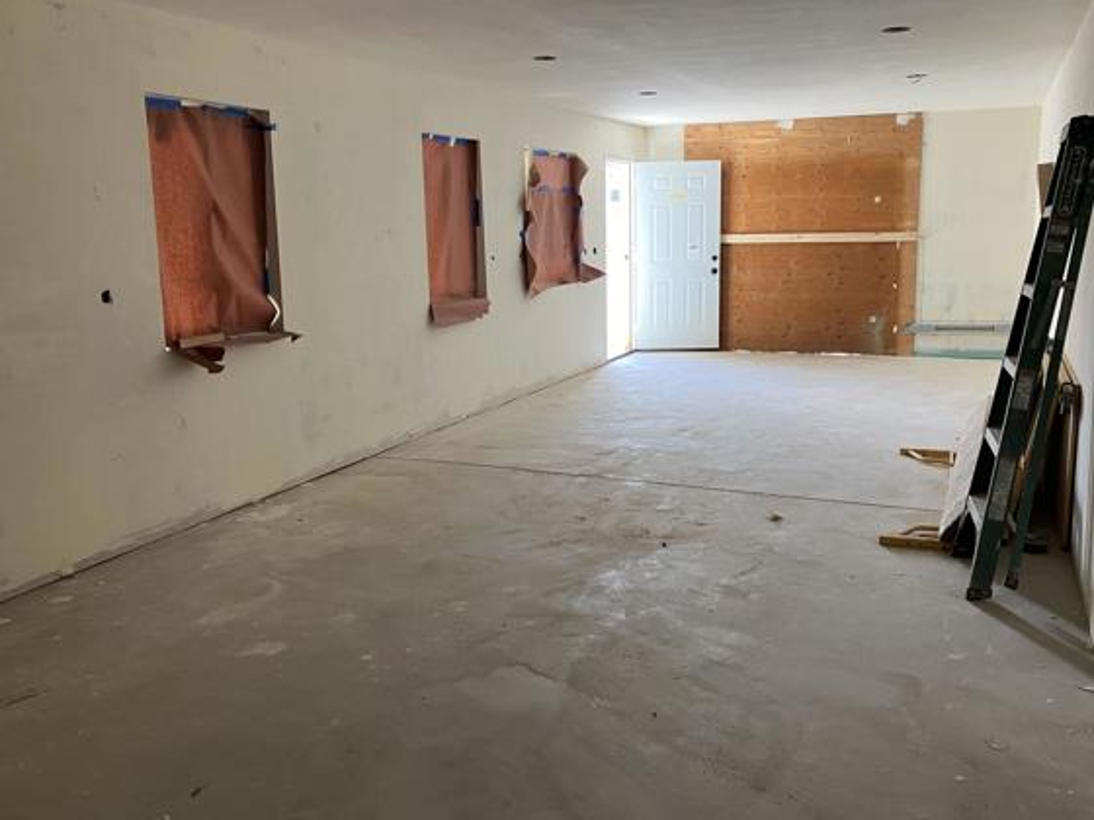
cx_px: 563
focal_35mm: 32
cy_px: 398
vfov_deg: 44.2
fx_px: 1011
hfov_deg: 56.8
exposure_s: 1/92
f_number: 1.8
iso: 80
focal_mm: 3.99
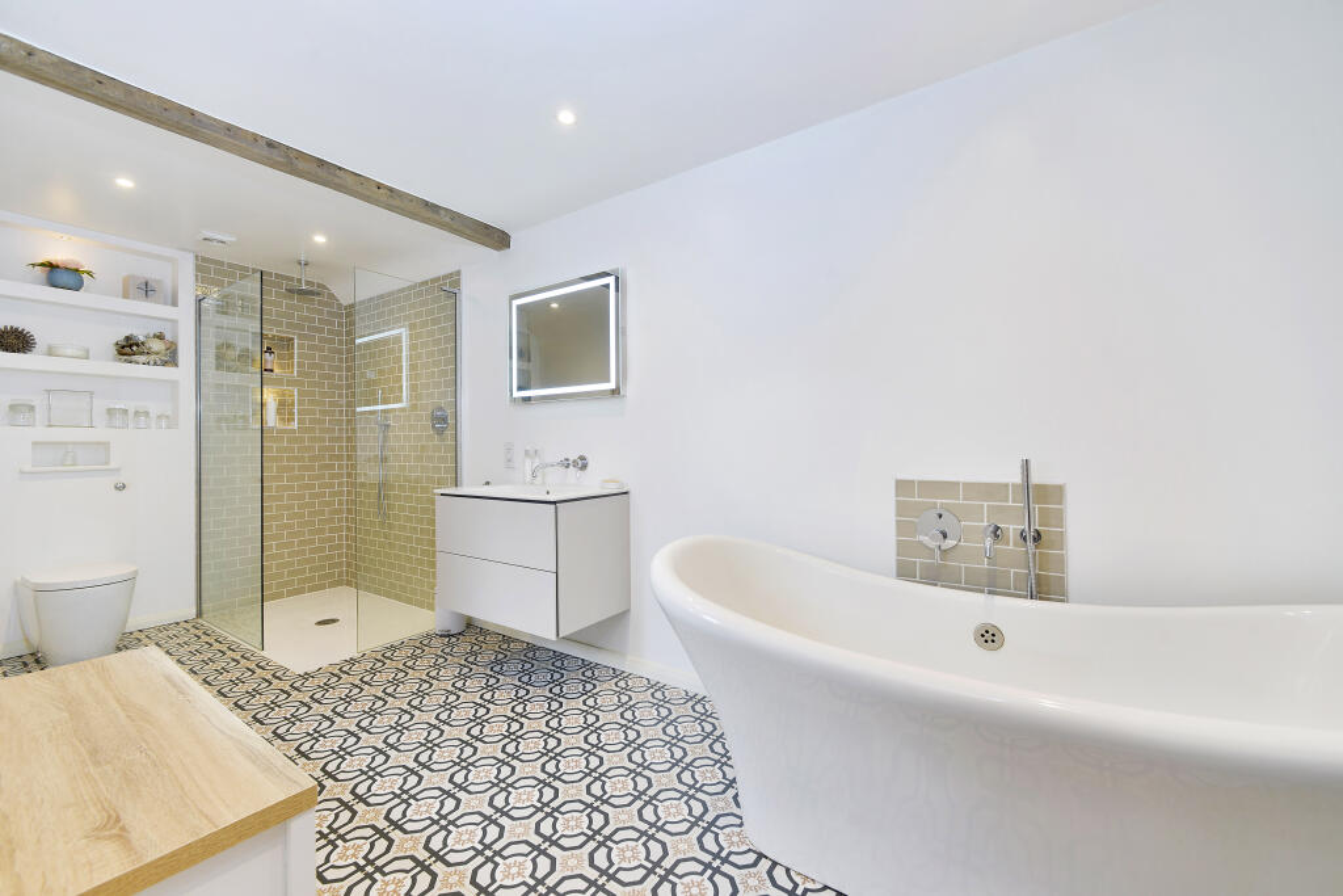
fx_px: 522
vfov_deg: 81.2
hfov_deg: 104.2
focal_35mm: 14
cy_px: 448
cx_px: 672
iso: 400
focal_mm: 14
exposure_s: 1/15
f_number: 7.1
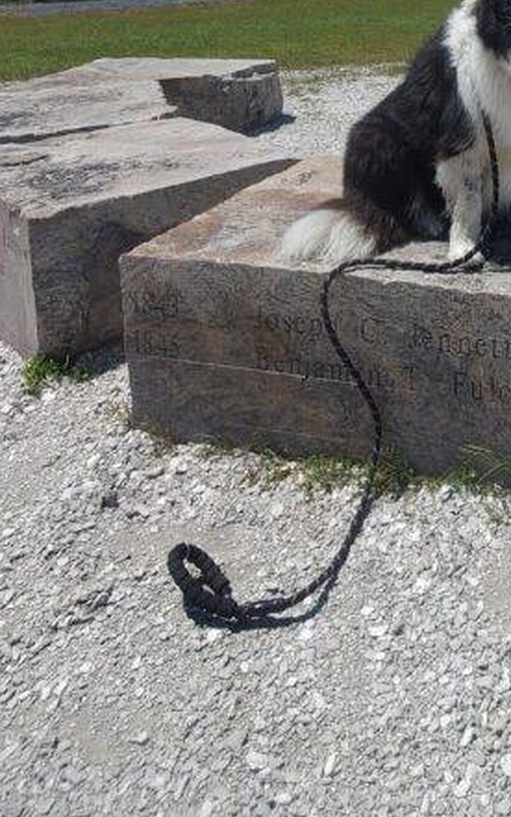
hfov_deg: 34.5
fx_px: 712
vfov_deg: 49.1
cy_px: 4
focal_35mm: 32
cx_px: 550
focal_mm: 1.8
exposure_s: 1/1989
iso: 50
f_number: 2.2
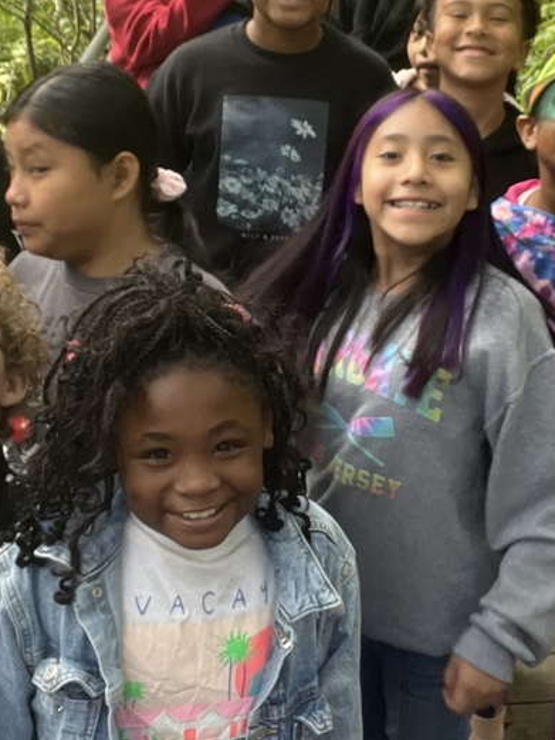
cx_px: 319
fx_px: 1261
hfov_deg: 24.8
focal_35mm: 59
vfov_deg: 32.2
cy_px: 203
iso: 80
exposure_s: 1/121
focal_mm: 2.71
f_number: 2.2
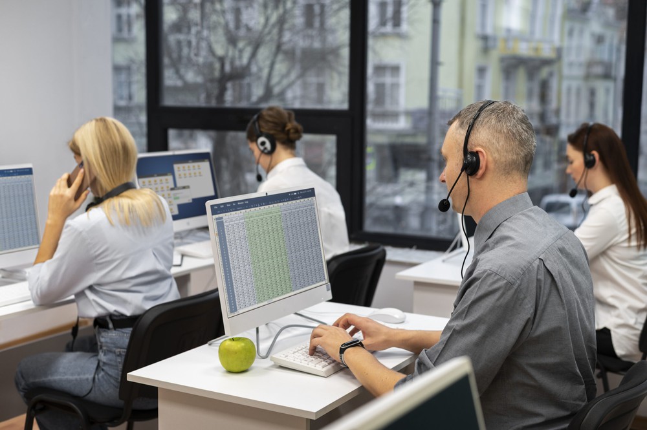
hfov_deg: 39.6
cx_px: 324
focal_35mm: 50
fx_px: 898
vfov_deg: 26.9
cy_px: 215
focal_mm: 50
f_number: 3.2
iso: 800
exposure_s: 1/200
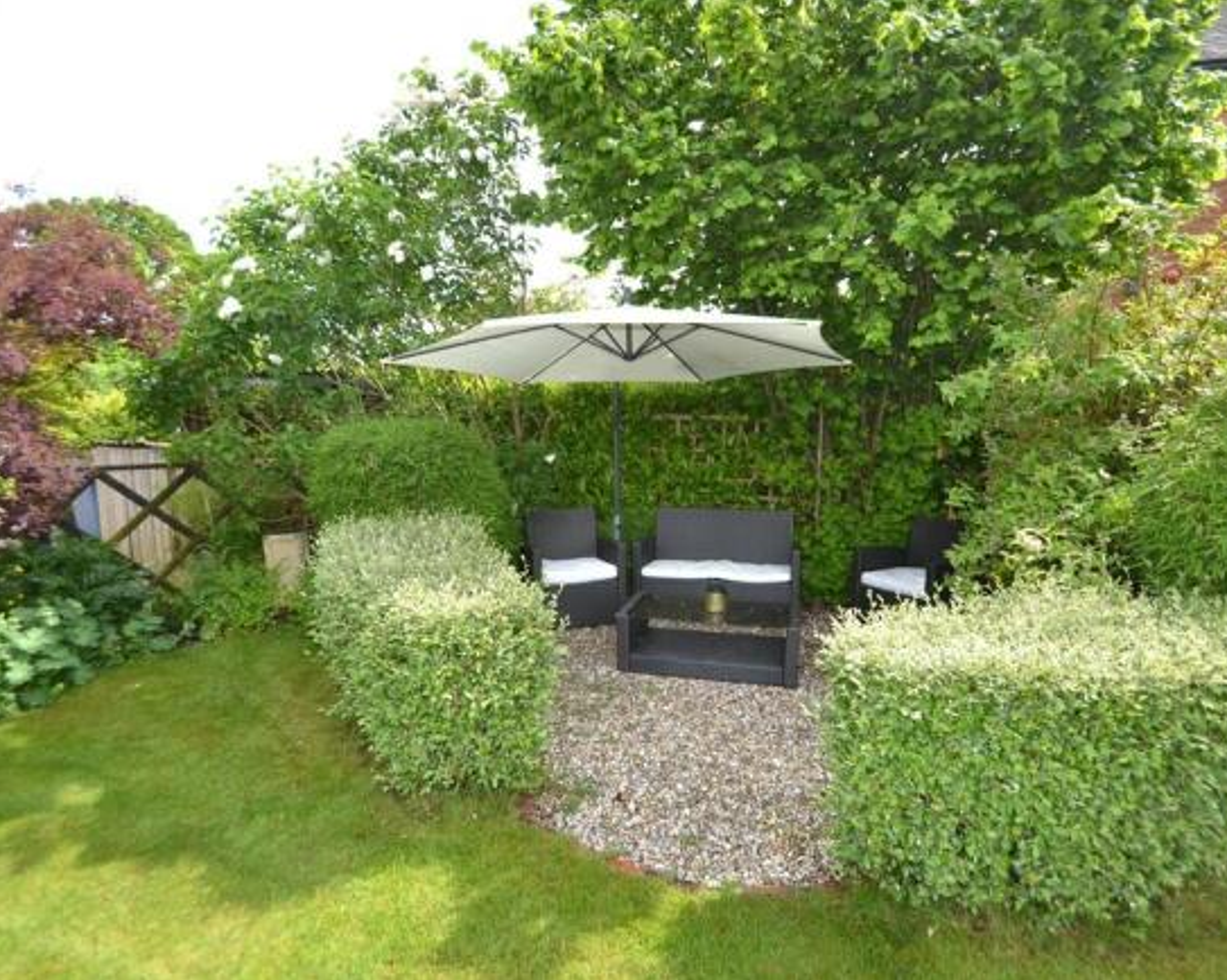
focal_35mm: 17
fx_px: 617
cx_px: 695
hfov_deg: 89.2
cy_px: 491
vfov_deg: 76.9
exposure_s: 1/160
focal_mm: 10
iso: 100
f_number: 4
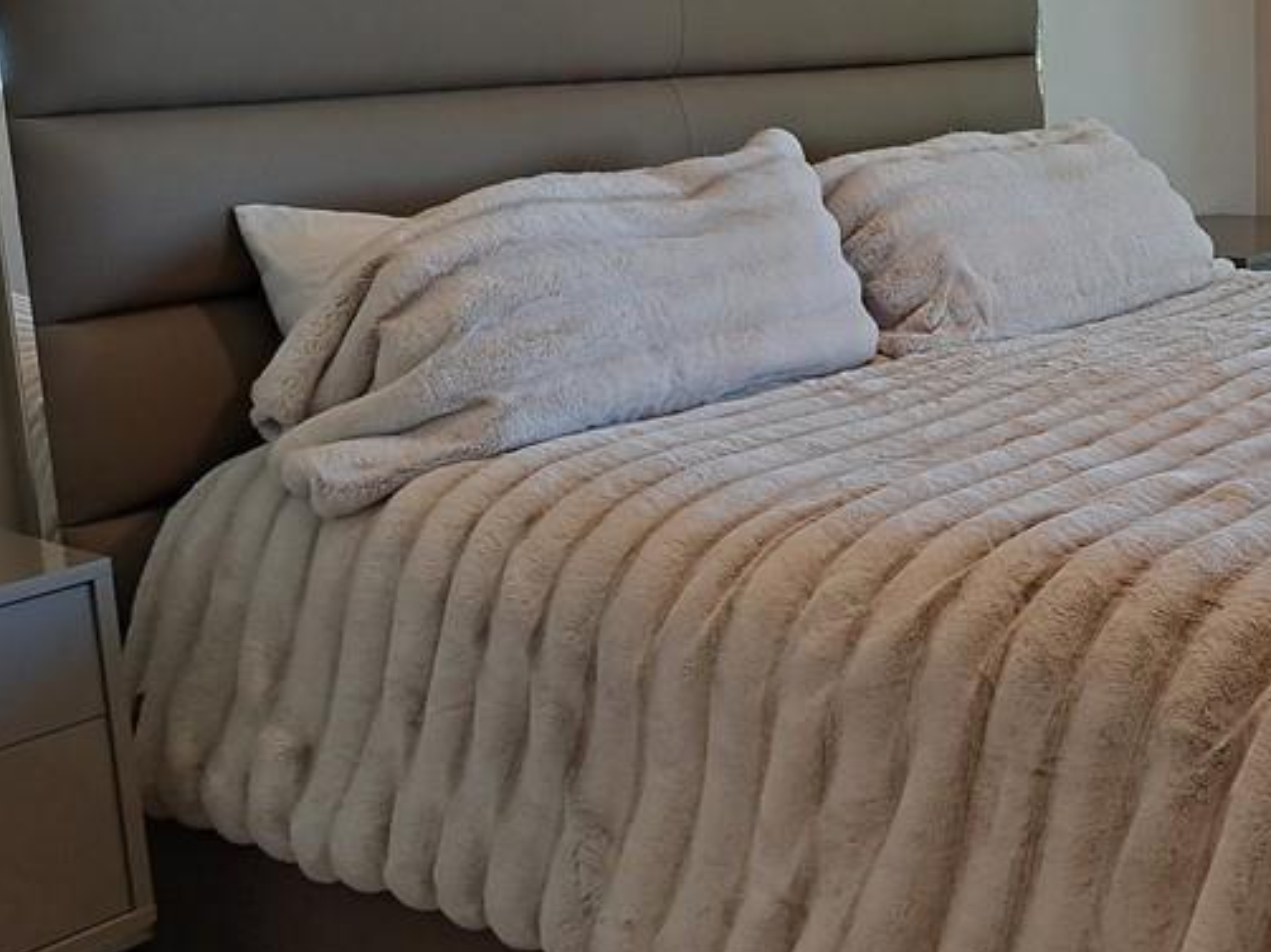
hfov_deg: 37.3
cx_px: 1048
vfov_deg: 29.4
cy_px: 316
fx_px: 1798
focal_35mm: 49
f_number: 1.8
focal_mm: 5.23
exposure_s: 1/60
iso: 50
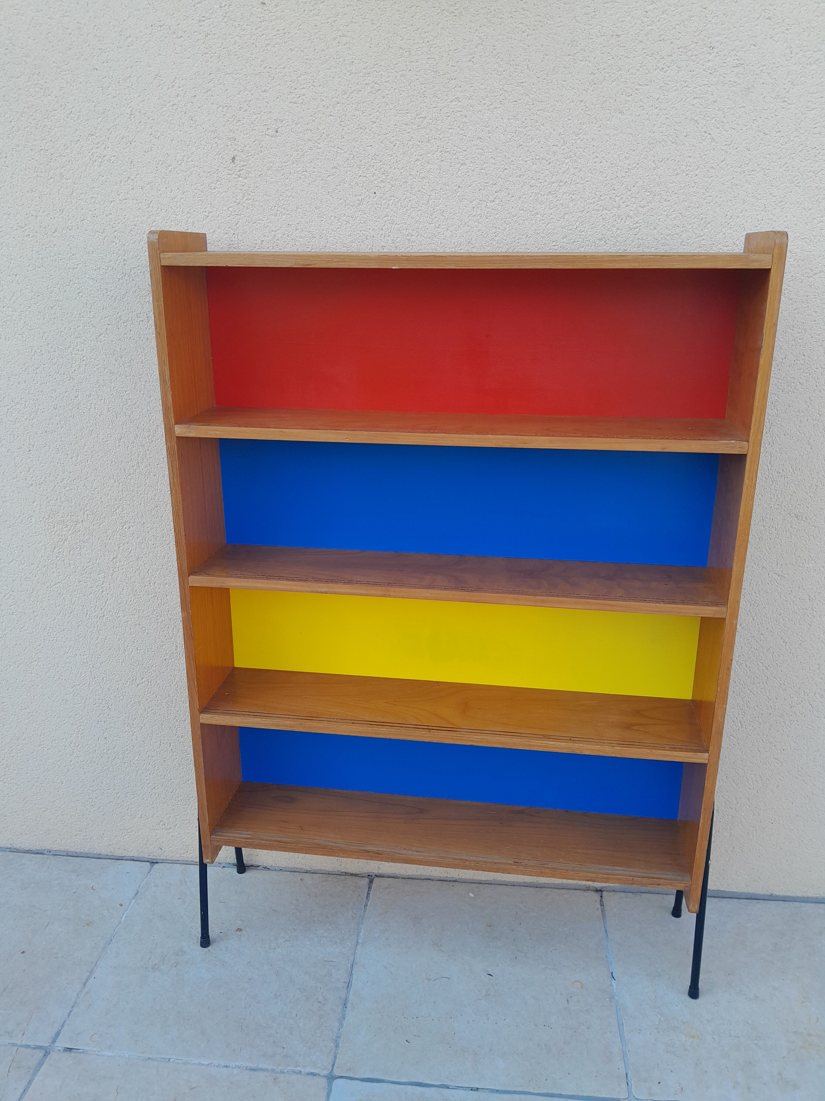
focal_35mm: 26
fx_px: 826
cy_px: 550
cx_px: 412
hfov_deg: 53.1
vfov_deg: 67.3
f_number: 1.8
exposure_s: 1/120
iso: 40
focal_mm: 3.98
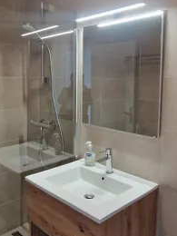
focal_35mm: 32
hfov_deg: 43.9
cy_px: 97
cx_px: 70
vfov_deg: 56.5
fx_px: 218
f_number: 2.2
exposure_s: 1/50
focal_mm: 2.2
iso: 125
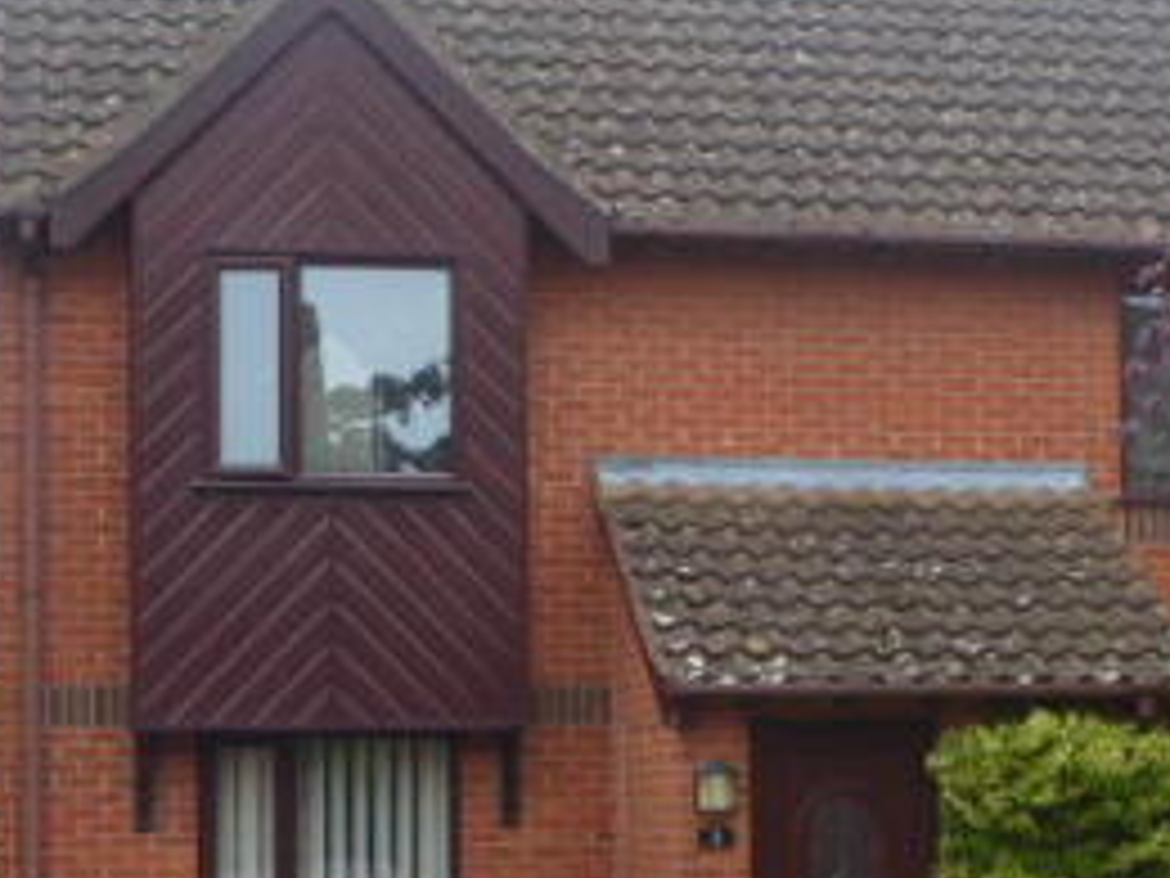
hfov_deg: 21.2
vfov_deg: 16.0
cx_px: 812
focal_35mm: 92
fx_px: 3110
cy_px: 592
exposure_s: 1/60
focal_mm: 7.4
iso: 125
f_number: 3.9
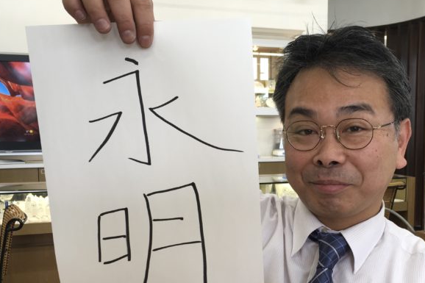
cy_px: 178
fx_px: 555
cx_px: 261
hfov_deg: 41.7
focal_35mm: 47
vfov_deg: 28.5
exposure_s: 1/50
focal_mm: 4.15
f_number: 2.2
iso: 32
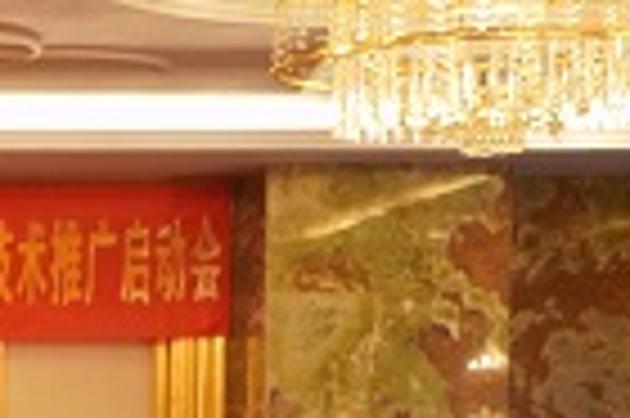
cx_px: -292
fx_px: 3304
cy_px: 863
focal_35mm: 189
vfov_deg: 7.0
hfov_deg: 10.5
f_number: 4.5
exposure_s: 1/160
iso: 6400
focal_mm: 44
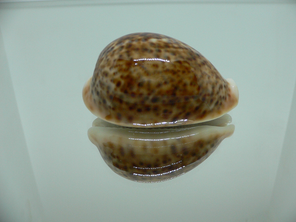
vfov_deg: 39.7
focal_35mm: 36
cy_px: 108
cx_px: 152
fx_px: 308
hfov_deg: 51.3
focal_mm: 4.6
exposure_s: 1/60
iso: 150
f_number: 2.8
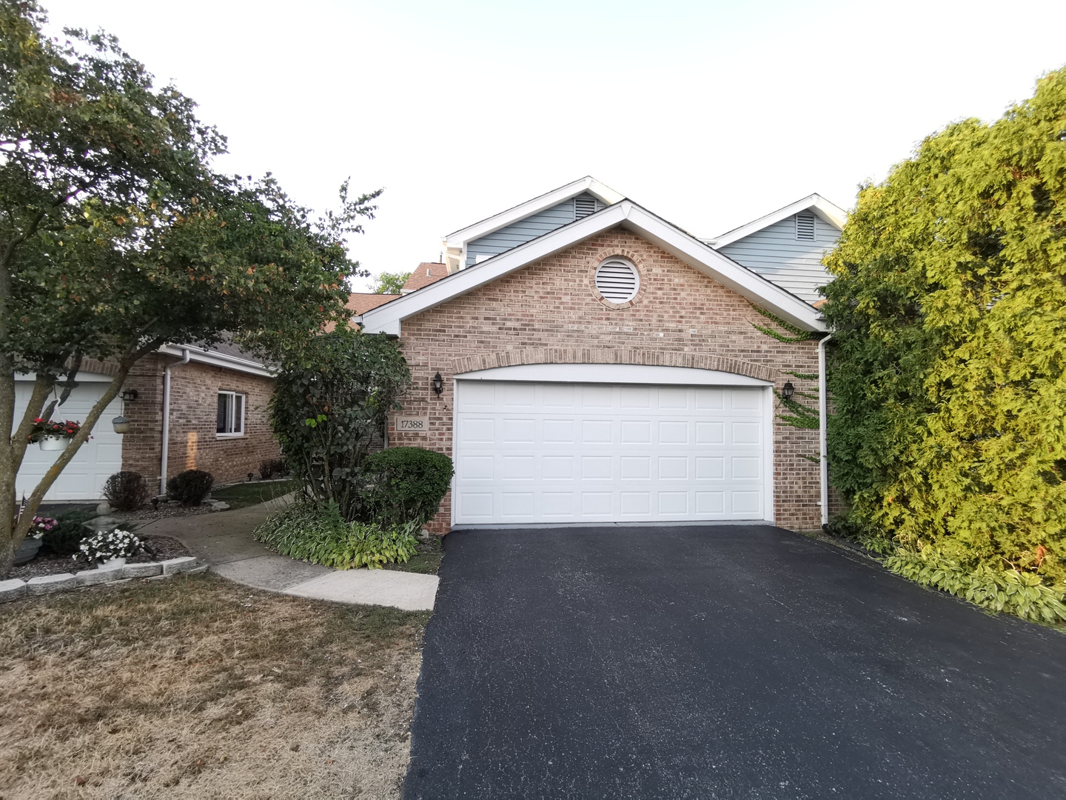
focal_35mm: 16
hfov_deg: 94.5
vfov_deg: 78.1
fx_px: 493
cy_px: 400
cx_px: 533
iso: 100
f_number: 2.2
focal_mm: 2.35
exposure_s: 1/120
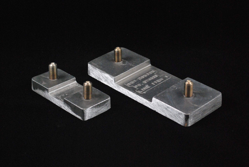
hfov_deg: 31.9
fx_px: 436
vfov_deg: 21.6
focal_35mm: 63
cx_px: 124
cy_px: 84
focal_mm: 42
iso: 1600
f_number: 5.3
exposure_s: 1/200
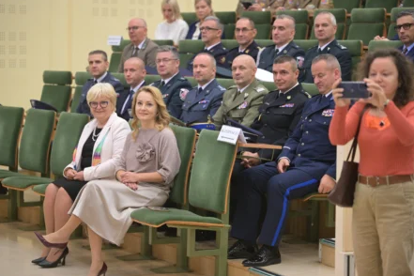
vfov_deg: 13.4
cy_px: 137
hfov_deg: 20.0
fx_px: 1173
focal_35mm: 102
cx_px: 207
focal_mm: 100
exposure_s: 1/125
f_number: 2.8
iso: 1800
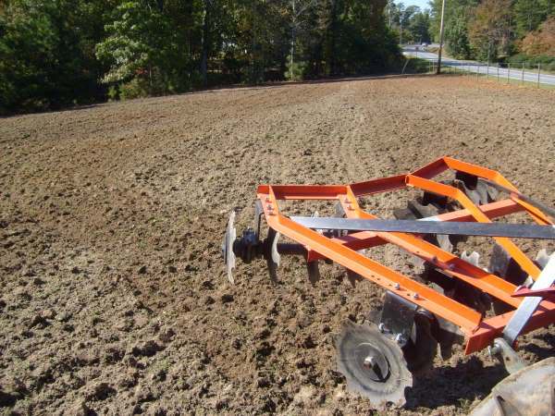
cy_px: 208
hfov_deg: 52.6
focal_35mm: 35
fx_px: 561
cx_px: 278
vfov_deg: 40.7
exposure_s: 1/250
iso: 80
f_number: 7.1
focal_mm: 5.8
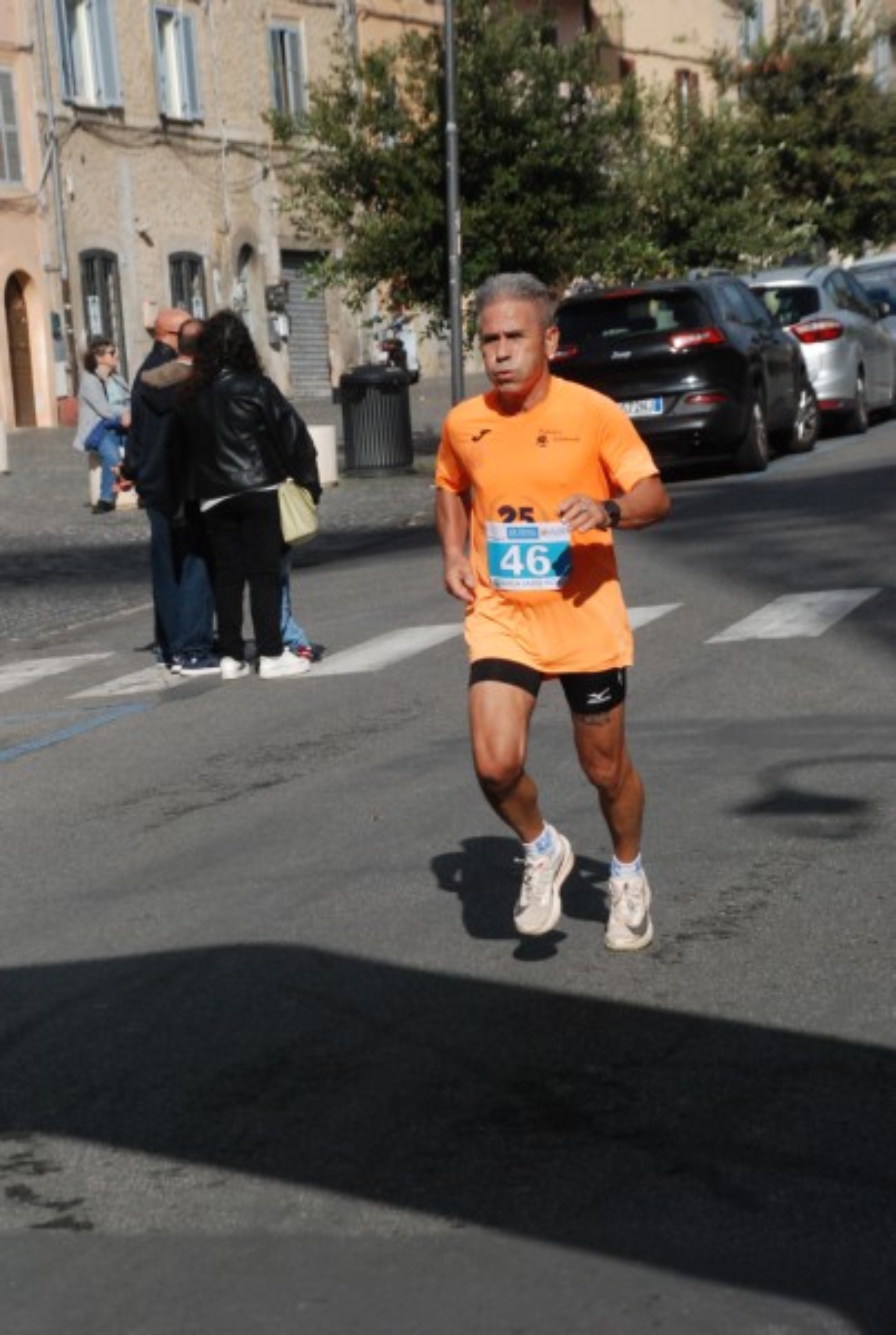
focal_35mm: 112
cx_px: 448
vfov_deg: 18.1
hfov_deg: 12.2
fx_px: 4178
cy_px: 668
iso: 1000
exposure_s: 1/2000
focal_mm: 75
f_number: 9
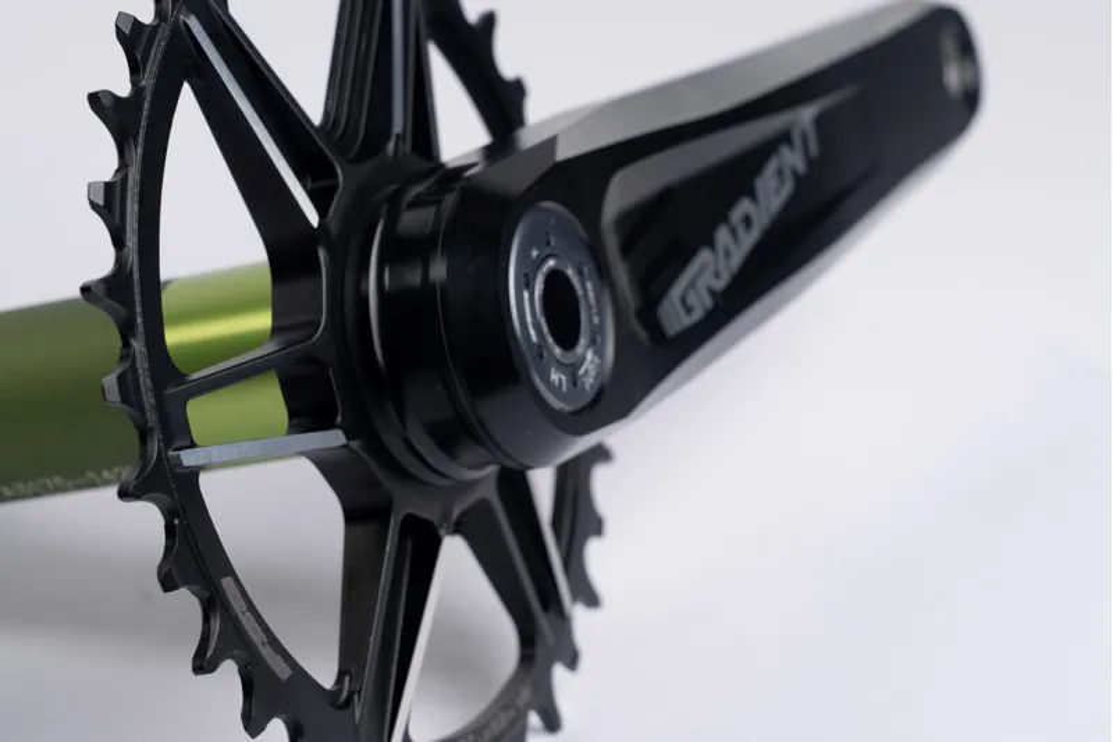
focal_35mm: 105
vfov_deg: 13.0
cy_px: 371
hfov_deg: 19.5
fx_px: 3245
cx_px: 556
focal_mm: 105
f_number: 14
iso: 100
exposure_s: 1/125
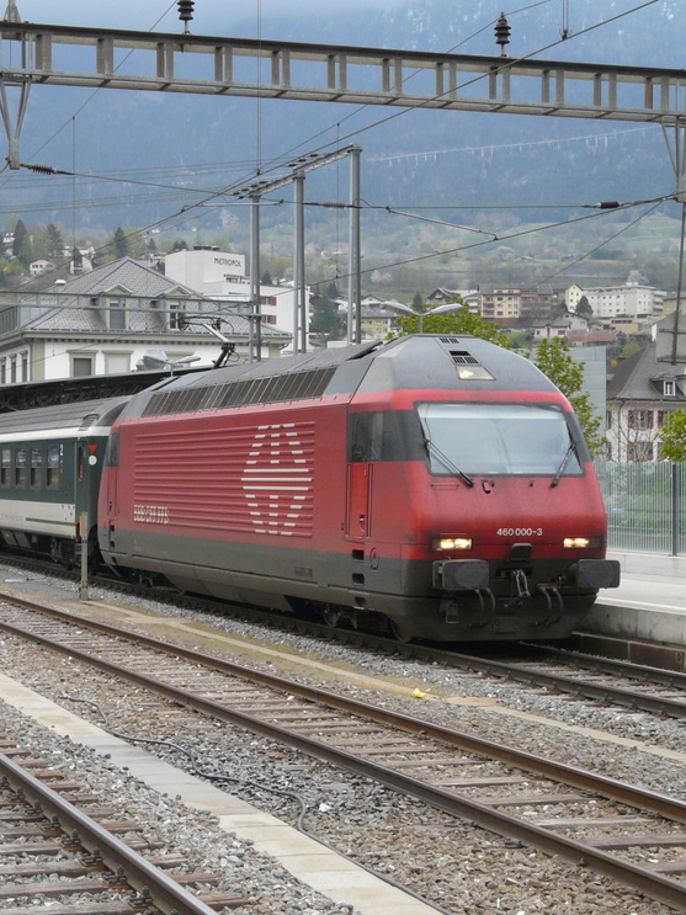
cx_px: 239
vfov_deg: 26.3
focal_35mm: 74
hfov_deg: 19.8
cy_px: 457
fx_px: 1956
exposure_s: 1/200
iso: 160
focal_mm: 9
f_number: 3.6
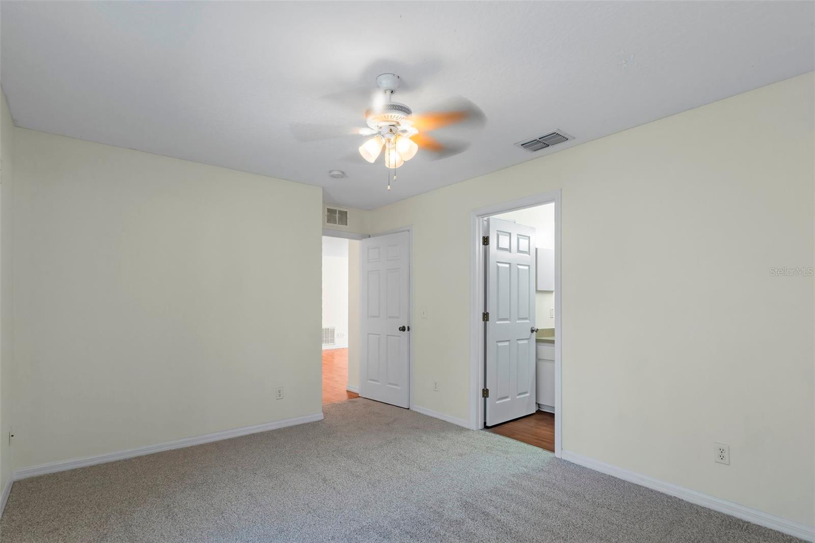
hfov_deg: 95.0
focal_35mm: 16
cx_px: 408
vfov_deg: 72.0
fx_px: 373
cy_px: 272
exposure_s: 1/4
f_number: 8
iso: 1000
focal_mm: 11
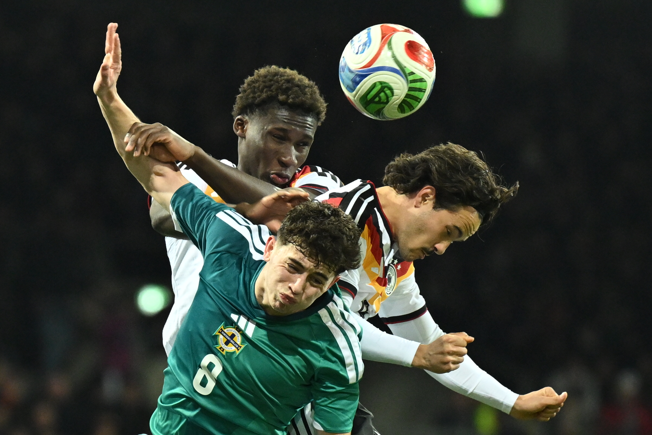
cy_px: 218
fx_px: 3622
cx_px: 326
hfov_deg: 10.3
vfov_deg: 6.9
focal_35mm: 200
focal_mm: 200
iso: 1600
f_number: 2.8
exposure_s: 1/1000
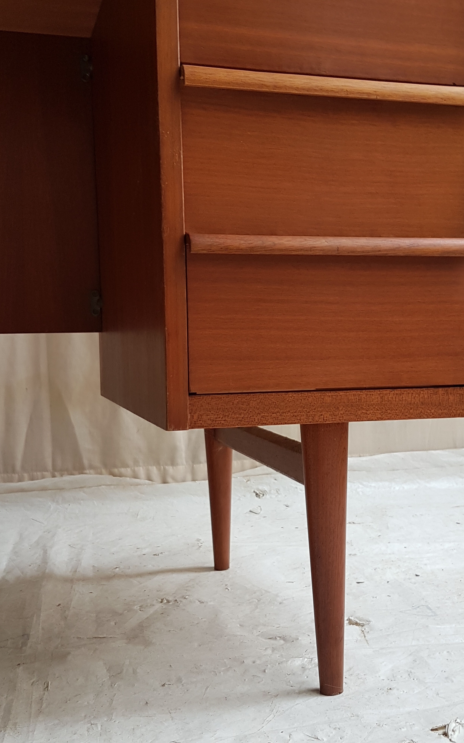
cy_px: 368
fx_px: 567
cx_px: 278
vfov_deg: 66.5
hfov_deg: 44.3
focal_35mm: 28
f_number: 1.7
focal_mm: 4.2
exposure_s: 1/50
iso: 50
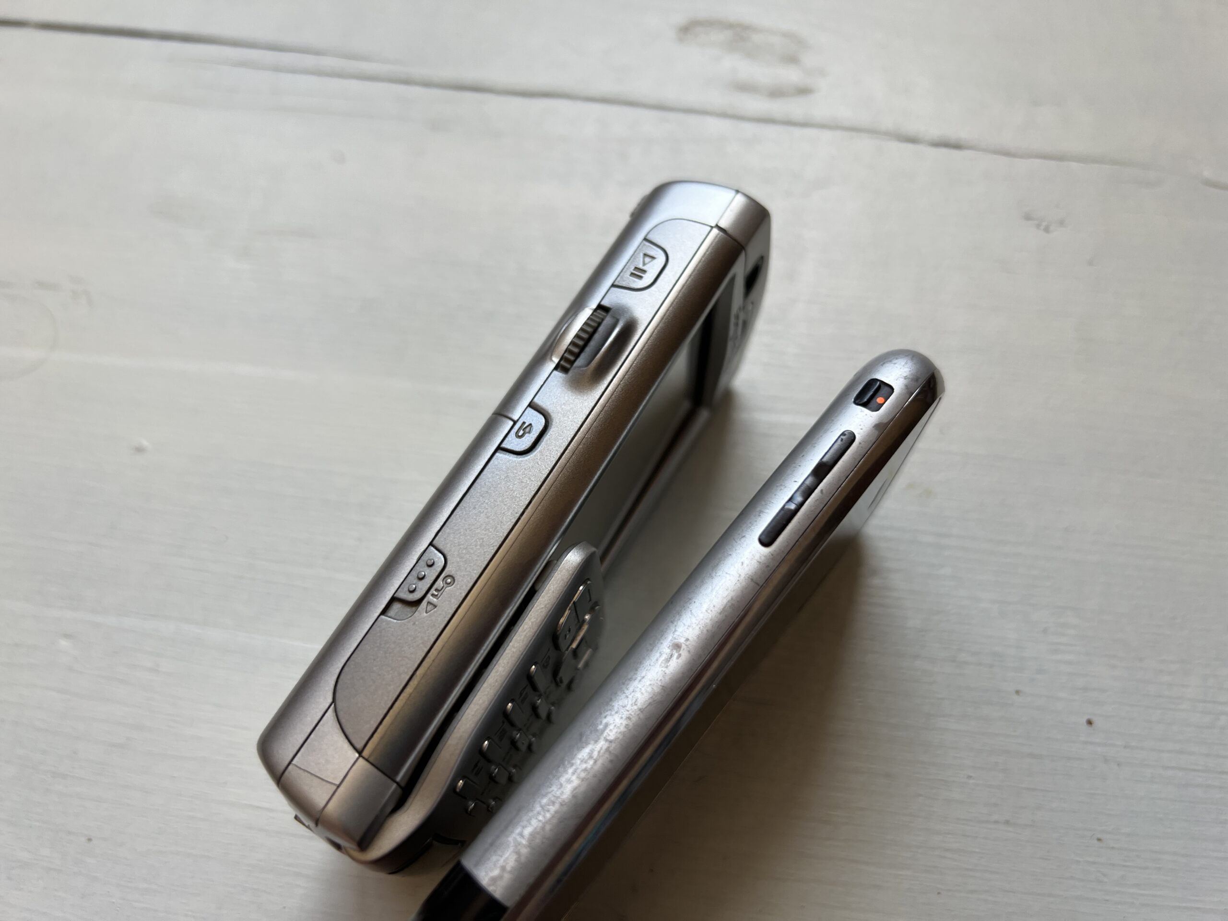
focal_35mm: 26
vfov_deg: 53.1
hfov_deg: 67.3
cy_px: 460
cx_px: 614
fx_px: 922
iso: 50
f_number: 1.5
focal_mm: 5.7
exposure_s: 1/121
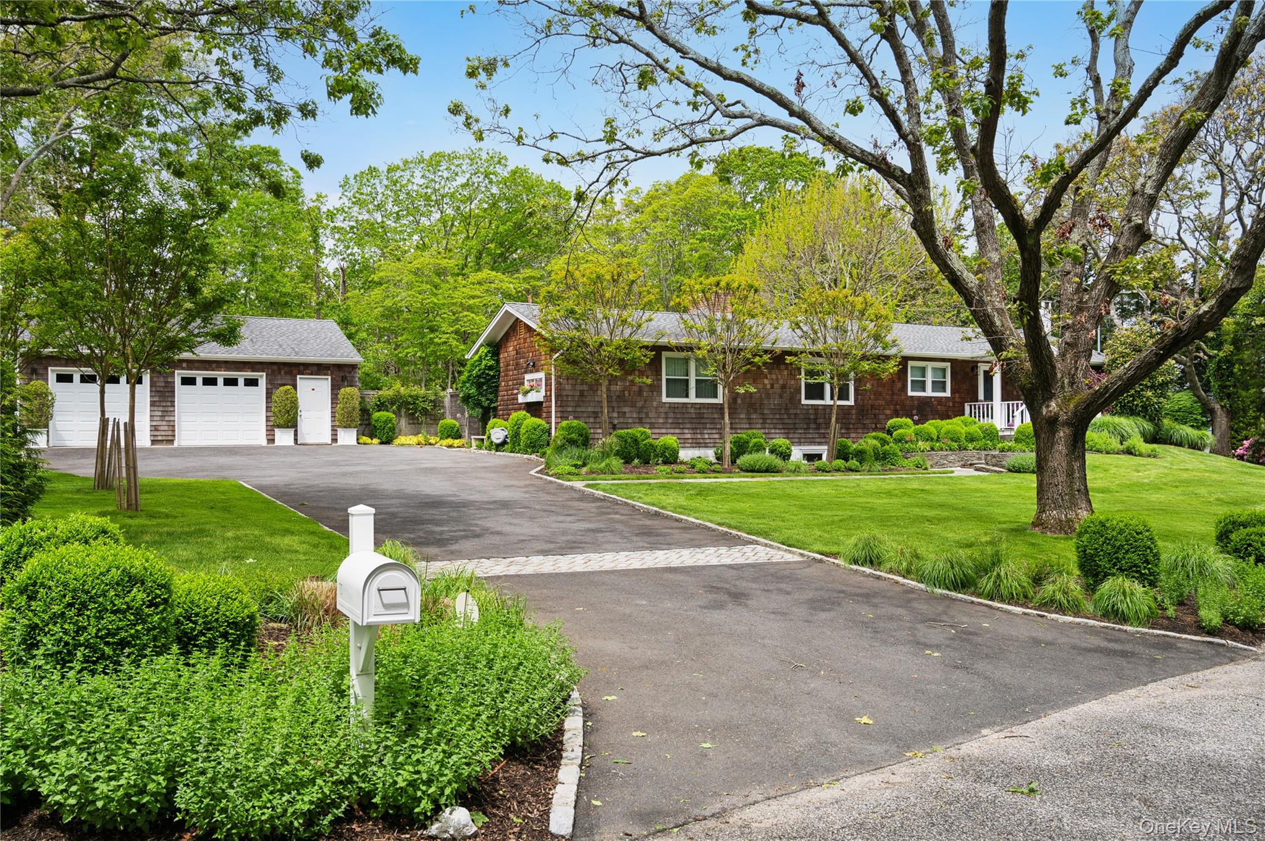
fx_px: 1036
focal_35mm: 30
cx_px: 632
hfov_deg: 62.8
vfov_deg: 44.2
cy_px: 420
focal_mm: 29.5
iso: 100
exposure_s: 1/250
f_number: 7.1
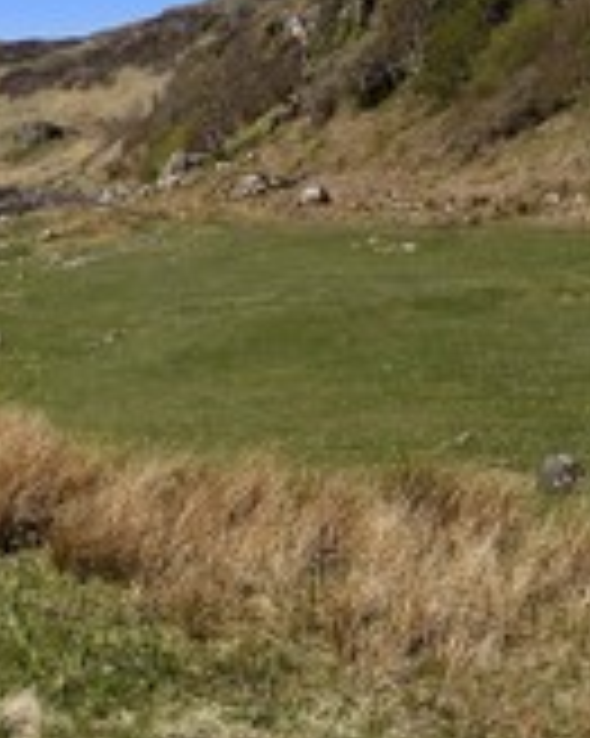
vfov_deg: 26.3
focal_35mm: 72
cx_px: -117
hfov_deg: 19.9
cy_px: 238
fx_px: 1573
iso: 200
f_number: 11
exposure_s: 1/400
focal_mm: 30
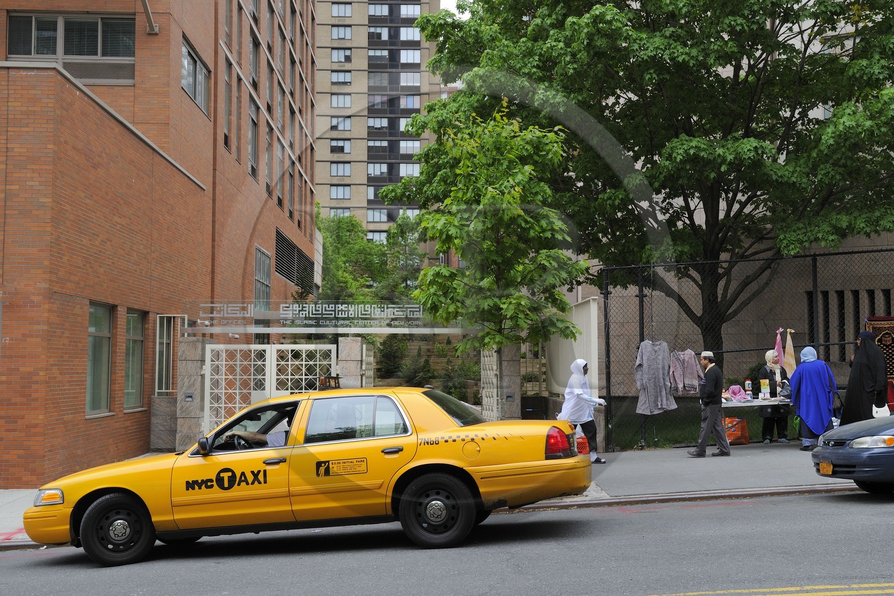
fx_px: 1043
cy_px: 298
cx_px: 447
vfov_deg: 31.9
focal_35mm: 42
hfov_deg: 46.4
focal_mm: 42
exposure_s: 1/160
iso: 400
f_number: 10
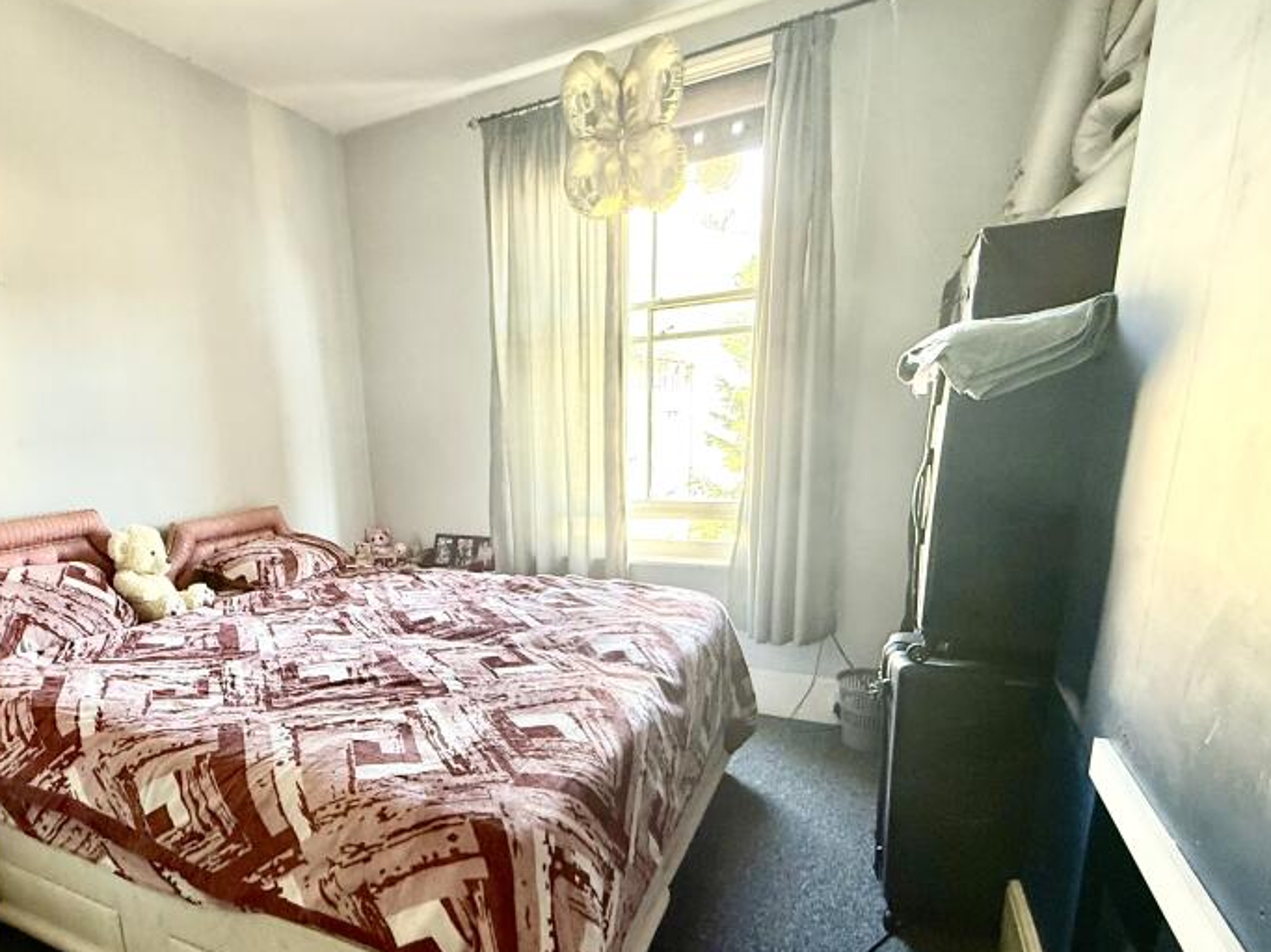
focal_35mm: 21
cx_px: 454
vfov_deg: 62.5
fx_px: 771
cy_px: 601
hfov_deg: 77.2
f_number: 2.2
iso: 320
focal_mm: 2.22
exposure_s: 1/99
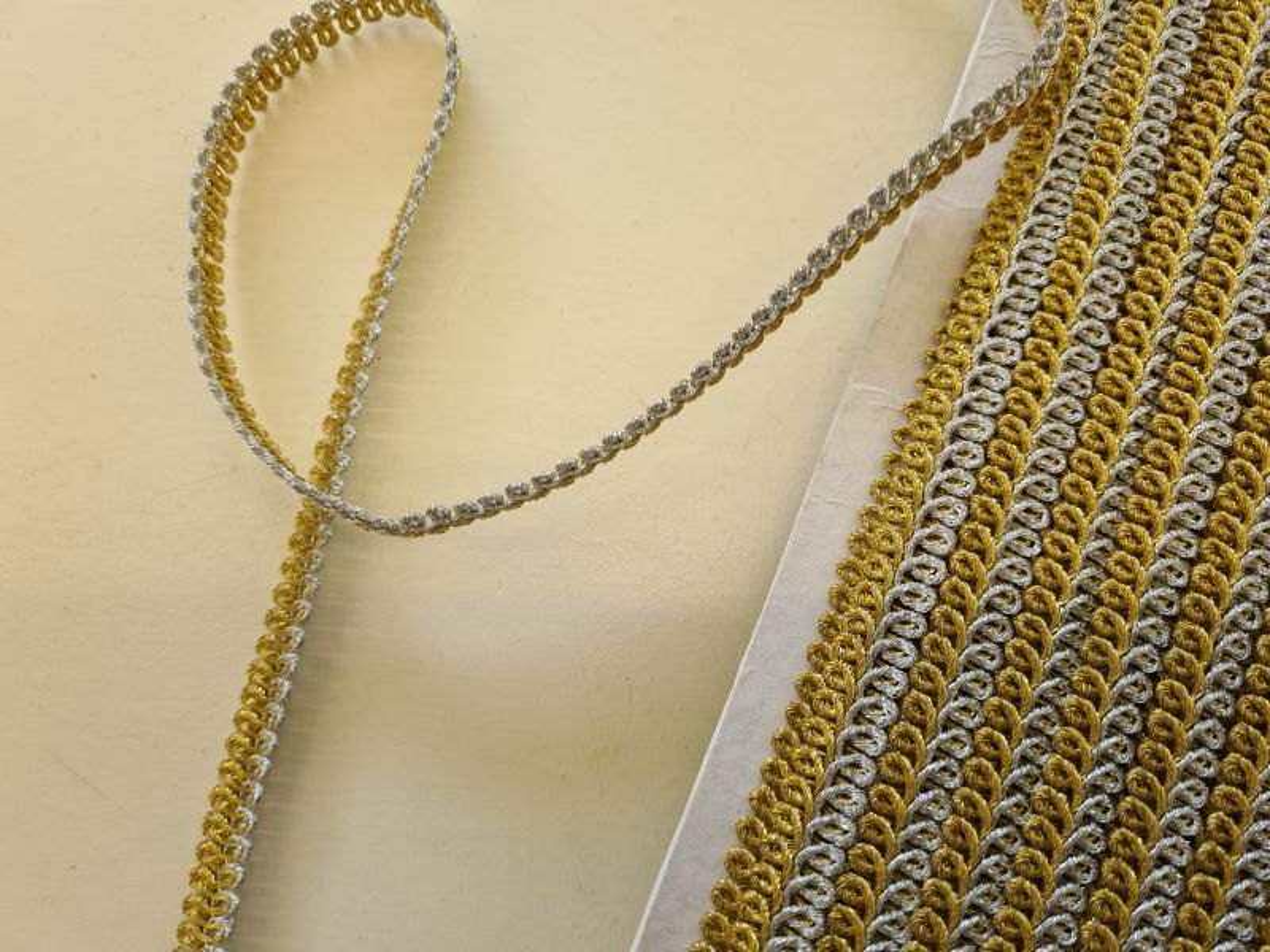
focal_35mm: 26
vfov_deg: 53.1
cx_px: 635
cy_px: 476
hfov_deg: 67.3
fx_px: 954
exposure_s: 1/101
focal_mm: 5.4
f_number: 1.8
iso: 50
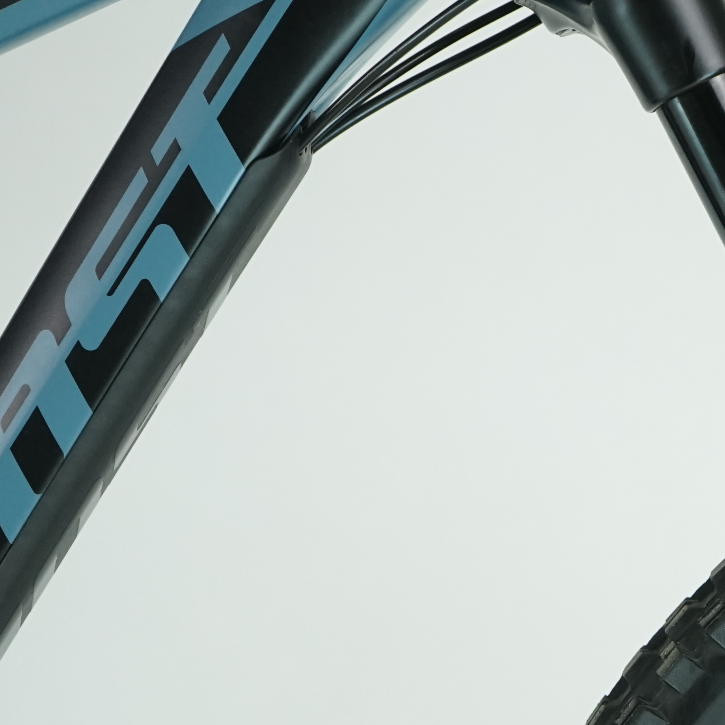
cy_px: 678
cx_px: 1020
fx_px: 2891
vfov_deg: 14.1
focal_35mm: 122
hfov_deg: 13.6
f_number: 6.3
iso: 1600
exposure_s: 1/200
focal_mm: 44
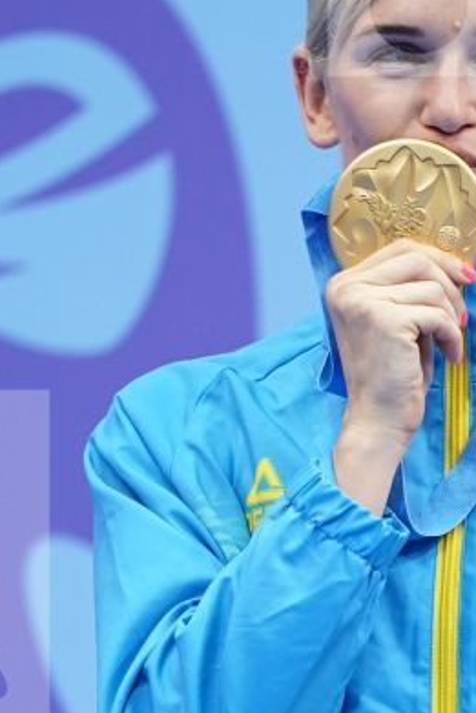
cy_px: 556
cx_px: 498
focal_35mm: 1842
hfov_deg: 0.7
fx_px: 36498
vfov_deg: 1.1
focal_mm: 400
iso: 800
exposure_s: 1/500
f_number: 2.8
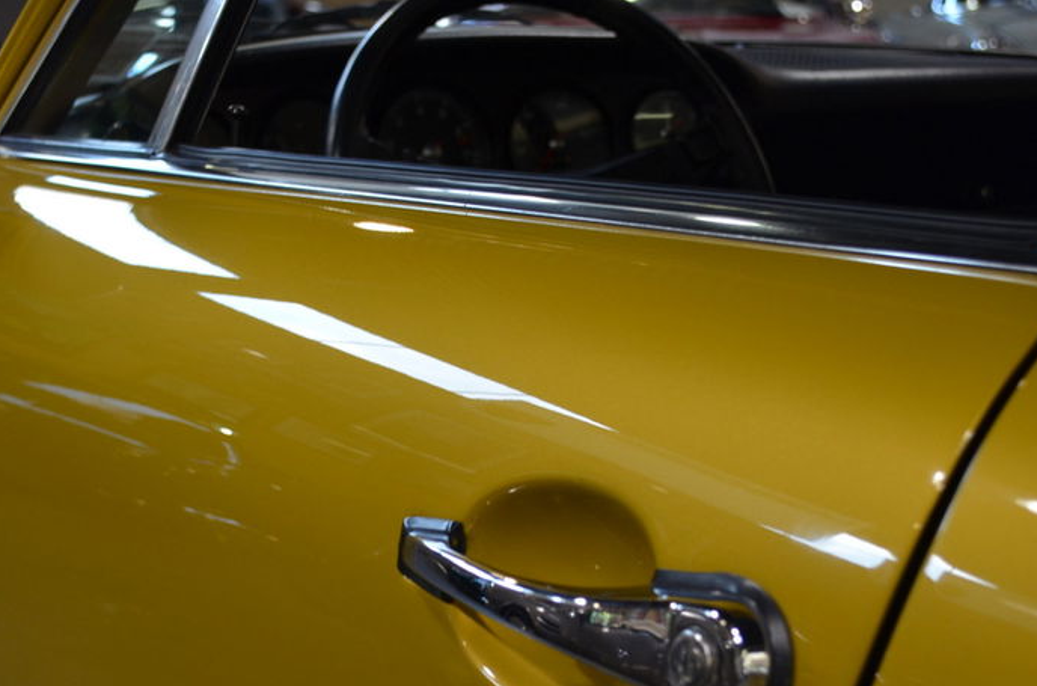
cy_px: 427
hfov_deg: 30.0
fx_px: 1925
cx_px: 378
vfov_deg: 20.2
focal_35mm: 67
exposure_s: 1/60
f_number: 4.5
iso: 500
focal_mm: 30
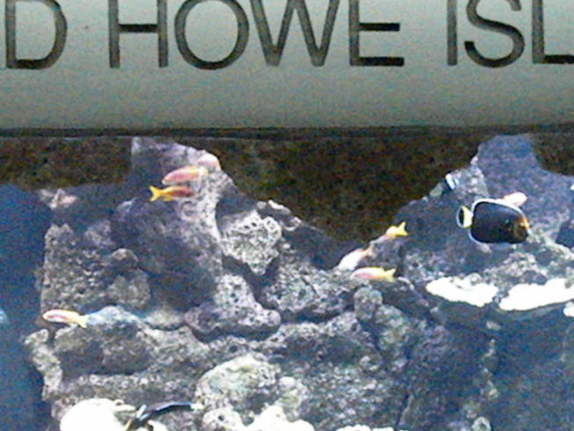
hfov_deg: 13.4
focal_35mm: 147
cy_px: 385
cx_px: 316
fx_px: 2438
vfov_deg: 10.0
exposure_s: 1/188
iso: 3200
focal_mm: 10.7
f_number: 4.7
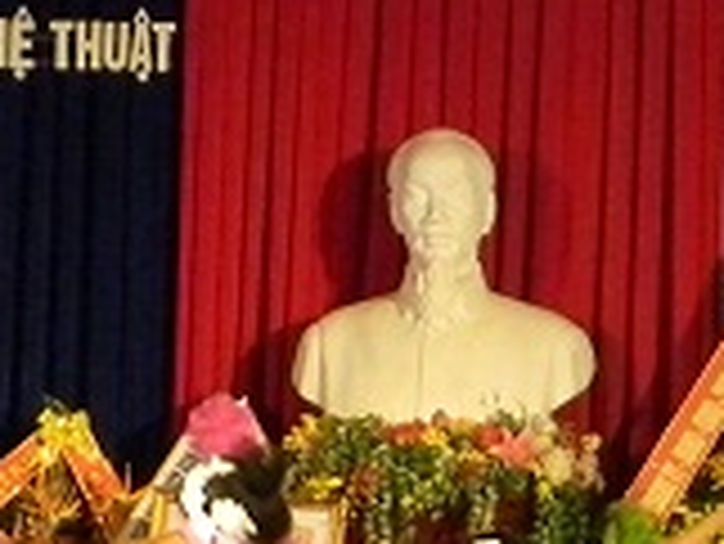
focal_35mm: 87
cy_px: 542
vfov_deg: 16.6
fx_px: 1821
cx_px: 935
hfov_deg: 20.6
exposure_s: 1/27.4
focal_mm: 5
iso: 400
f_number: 3.5
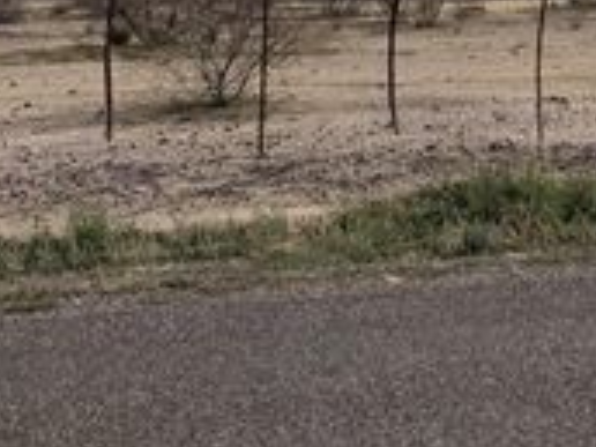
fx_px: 1550
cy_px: -168
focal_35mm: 90
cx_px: 447
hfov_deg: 21.6
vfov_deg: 15.5
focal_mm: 3.3
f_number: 2.4
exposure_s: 1/3546
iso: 25
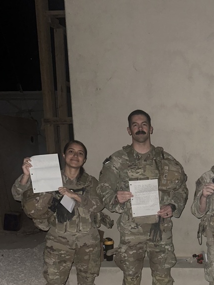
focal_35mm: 43
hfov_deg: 32.2
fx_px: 354
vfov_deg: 42.2
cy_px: 223
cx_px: 187
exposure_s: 1/4
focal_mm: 6.86
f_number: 1.78
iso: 400
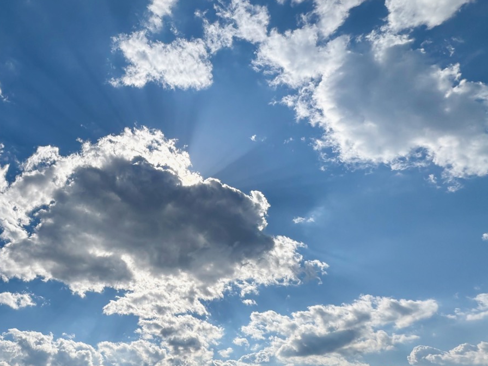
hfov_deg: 64.0
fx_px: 352
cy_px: 209
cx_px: 106
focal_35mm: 25
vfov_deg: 54.7
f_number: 2.2
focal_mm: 2.22
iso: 40
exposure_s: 1/7299
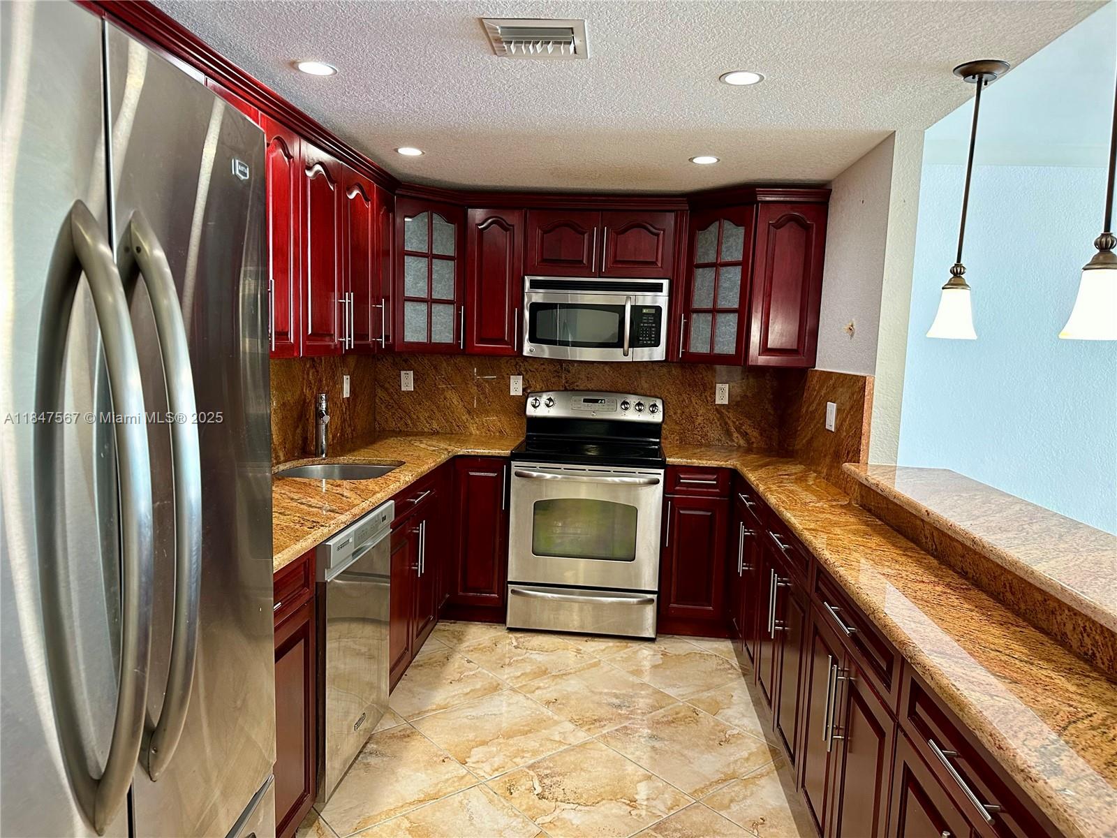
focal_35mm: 24
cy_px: 419
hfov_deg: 71.6
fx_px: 774
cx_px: 558
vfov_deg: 56.8
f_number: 1.78
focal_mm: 6.86
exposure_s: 1/60
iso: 400
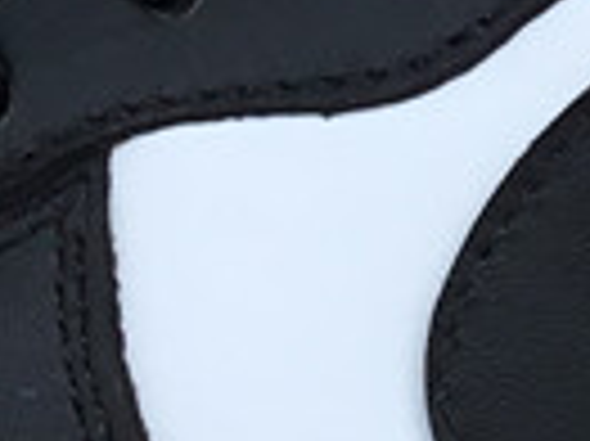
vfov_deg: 6.9
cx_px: 617
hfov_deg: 9.2
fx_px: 3627
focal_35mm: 213
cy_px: -52
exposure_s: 1/438
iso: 25
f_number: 2.4
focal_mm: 3.3
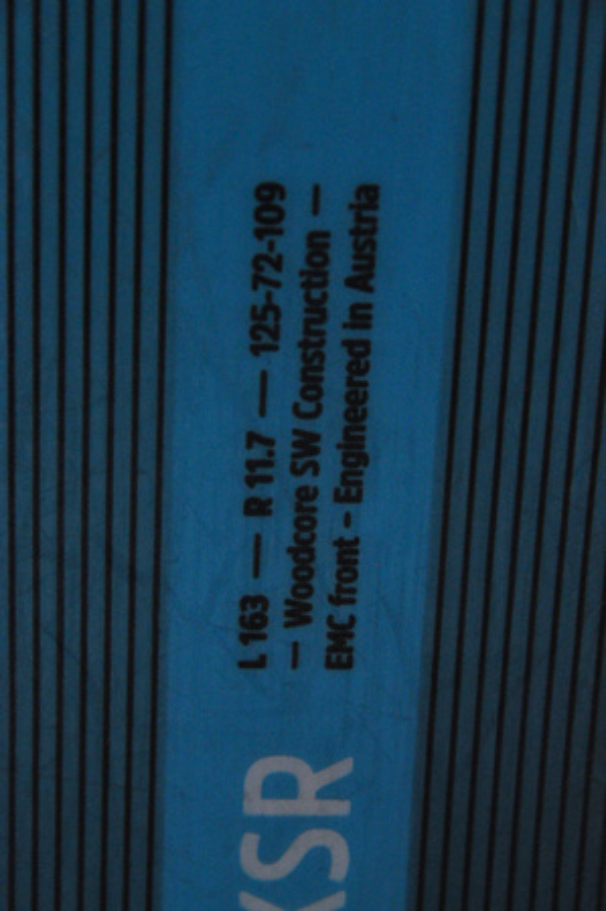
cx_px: 303
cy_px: 456
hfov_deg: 8.7
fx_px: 3986
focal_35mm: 158
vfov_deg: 13.1
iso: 3200
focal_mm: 105
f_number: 9.5
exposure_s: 1/125
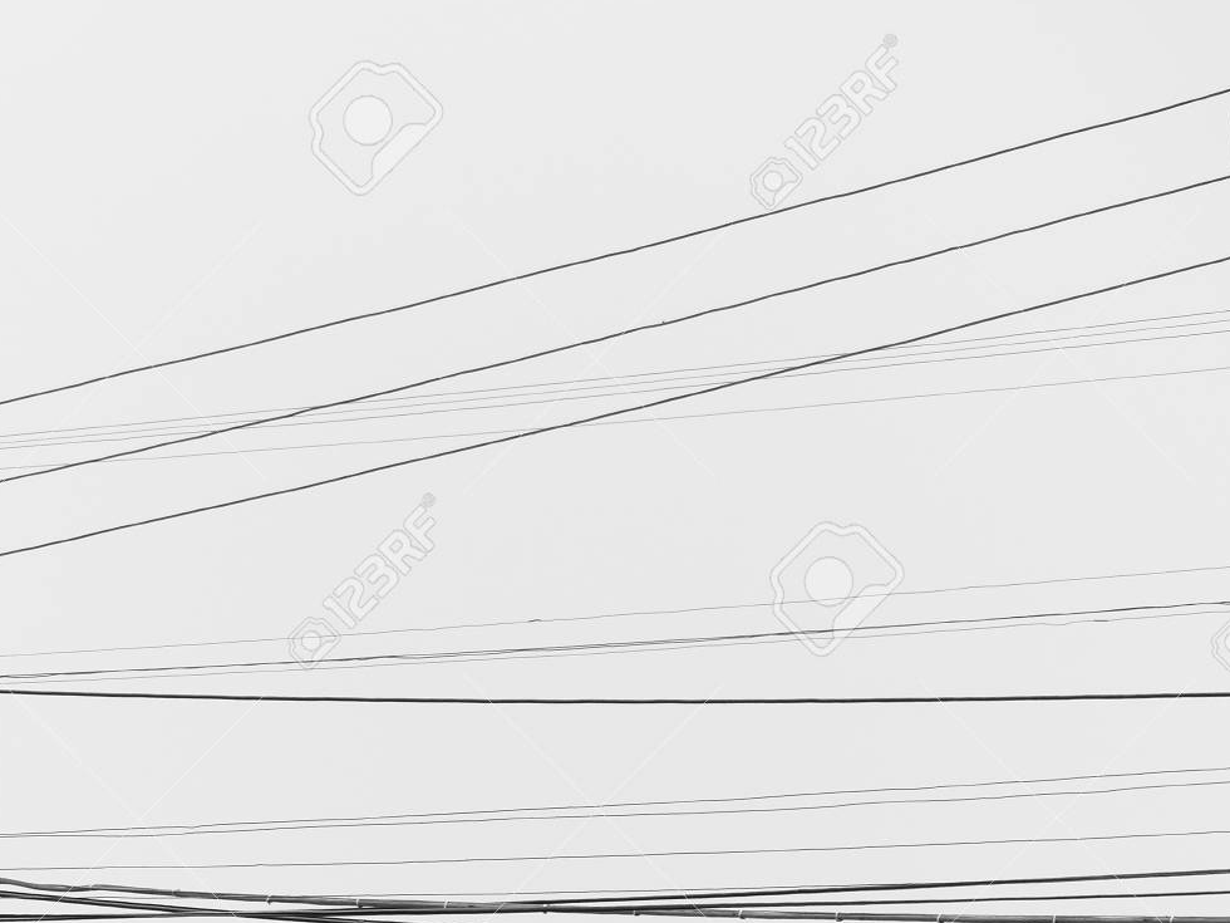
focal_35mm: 467
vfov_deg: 3.2
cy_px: 606
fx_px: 16594
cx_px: 596
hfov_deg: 4.2
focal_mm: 63.4
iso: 100
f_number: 3.2
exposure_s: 1/2000
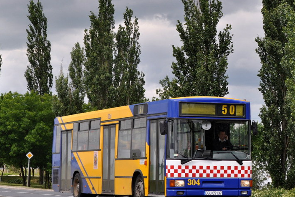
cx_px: 174
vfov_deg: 11.8
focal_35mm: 117
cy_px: 106
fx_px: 957
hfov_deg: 17.5
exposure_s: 1/400
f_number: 10
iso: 200
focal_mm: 55
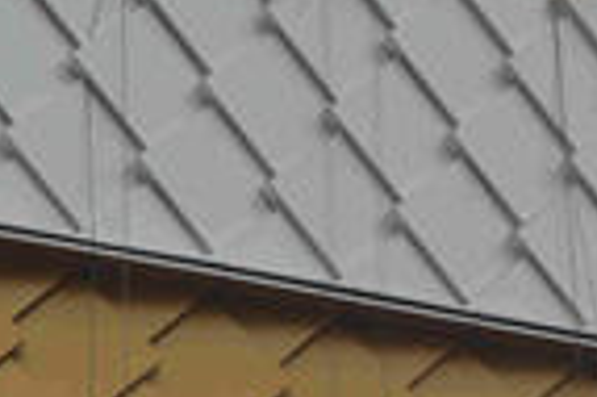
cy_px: 817
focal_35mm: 191
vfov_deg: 6.9
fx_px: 3164
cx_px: 505
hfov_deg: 10.7
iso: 100
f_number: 7.1
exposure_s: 1/200
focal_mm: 26
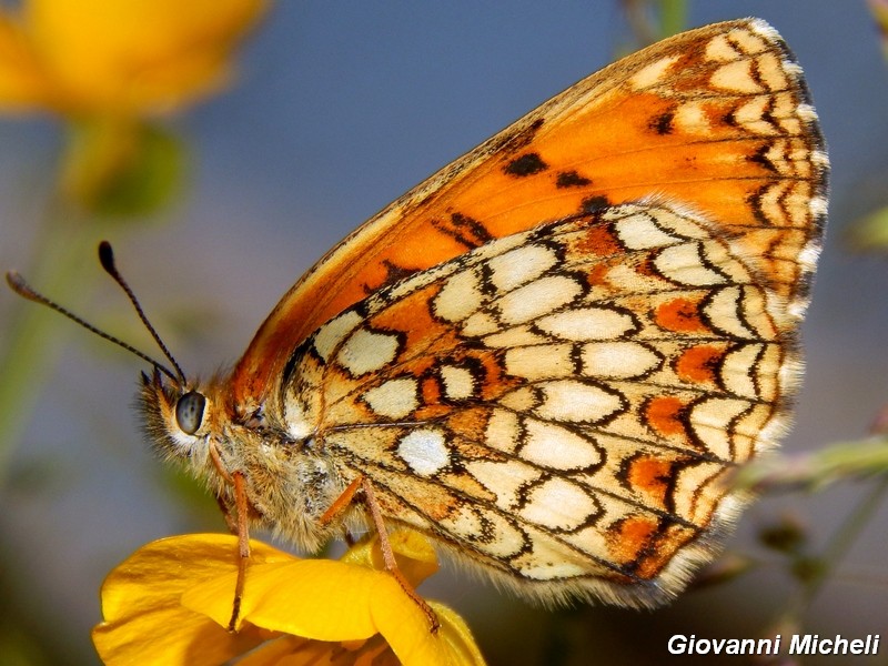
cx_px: 444
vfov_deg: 8.1
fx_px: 4720
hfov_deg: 10.7
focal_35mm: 184
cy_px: 333
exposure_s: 1/500
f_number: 10.5
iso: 125
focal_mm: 32.8
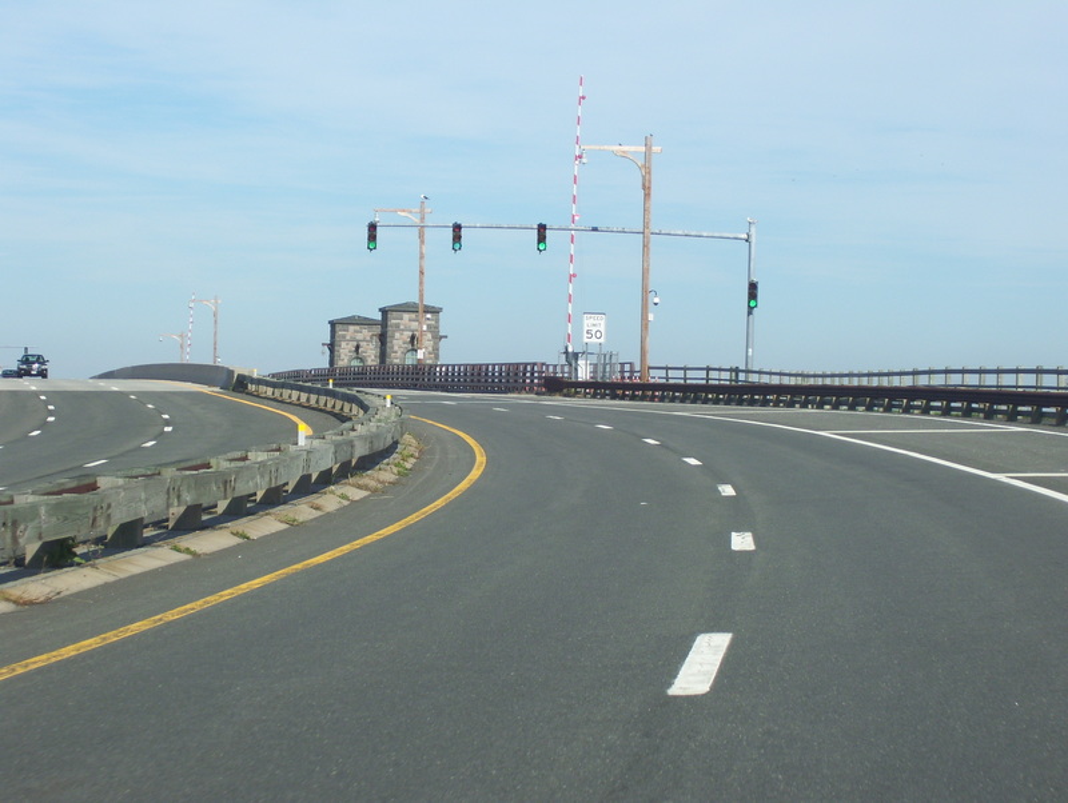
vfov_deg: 13.7
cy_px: 402
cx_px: 534
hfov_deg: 18.2
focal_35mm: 108
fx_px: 3336
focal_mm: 18
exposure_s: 1/640
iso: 80
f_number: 4.6
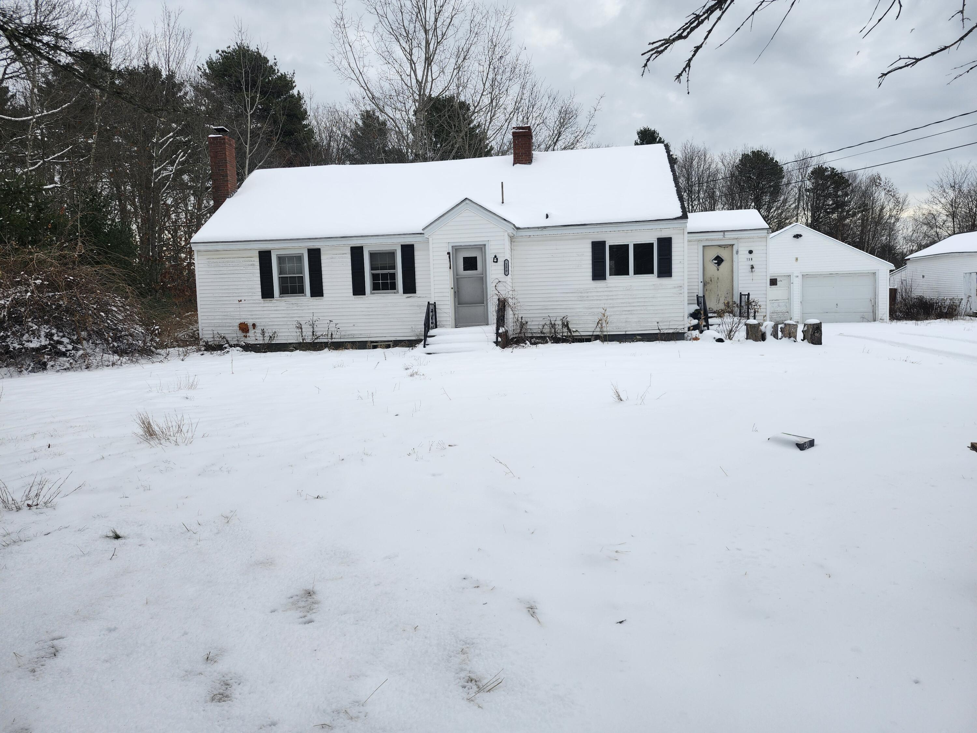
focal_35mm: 23
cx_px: 488
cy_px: 366
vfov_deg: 58.9
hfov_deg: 73.9
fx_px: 649
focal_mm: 5.54
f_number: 1.8
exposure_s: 1/692
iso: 25
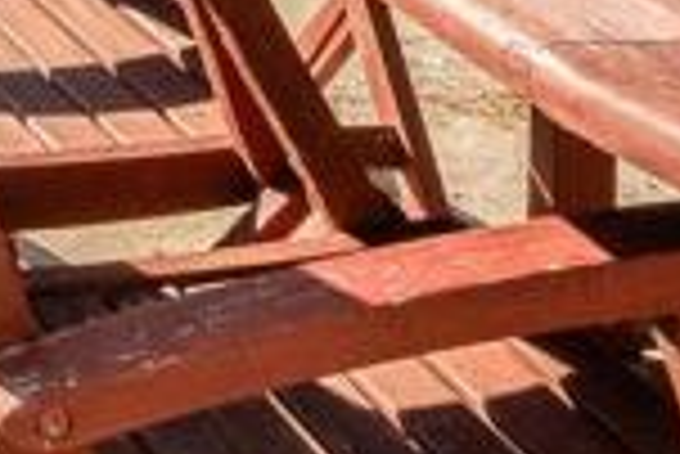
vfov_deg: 9.2
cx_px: -603
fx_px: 2307
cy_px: -861
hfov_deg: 14.4
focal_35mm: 122
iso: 500
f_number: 11
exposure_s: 1/400
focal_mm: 18
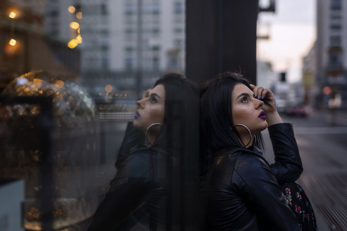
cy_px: 116
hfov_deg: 39.6
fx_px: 482
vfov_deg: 27.0
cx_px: 174
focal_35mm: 50
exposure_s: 1/80
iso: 100
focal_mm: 50
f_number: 1.8
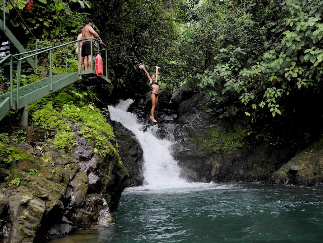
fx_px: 327
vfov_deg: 40.7
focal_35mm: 35
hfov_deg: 52.6
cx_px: 162
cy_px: 122
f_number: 3.2
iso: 100
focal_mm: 7.4
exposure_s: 1/217
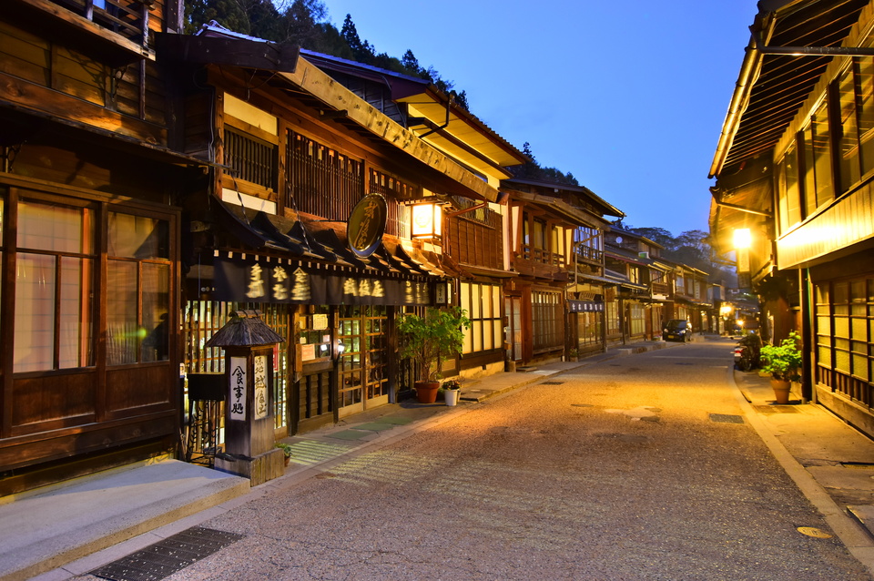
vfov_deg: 59.4
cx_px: 437
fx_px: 509
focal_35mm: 21
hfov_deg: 81.3
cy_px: 290
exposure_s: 8
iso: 400
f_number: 6.3
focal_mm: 14
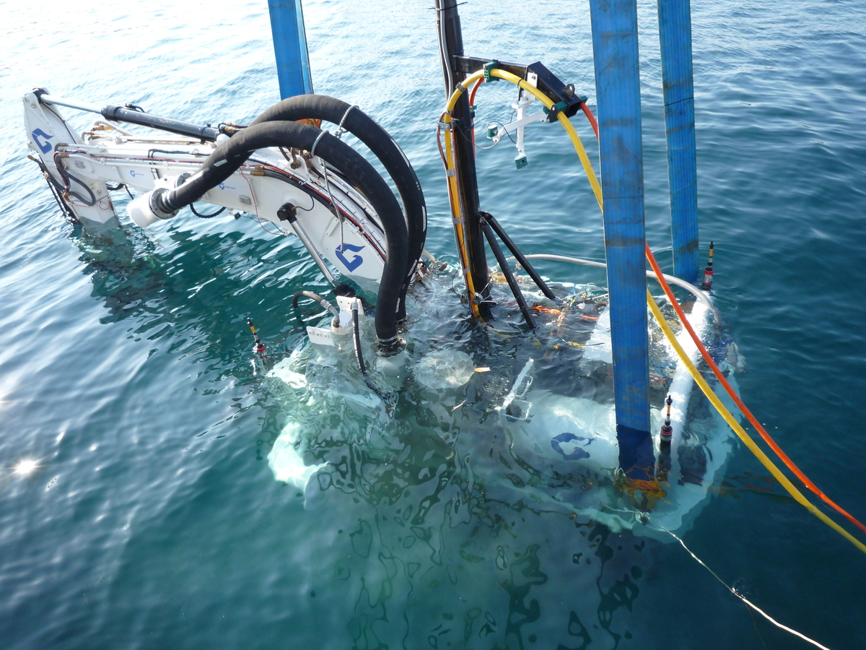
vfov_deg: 54.9
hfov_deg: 69.4
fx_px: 625
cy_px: 325
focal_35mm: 25
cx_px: 433
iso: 100
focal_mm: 4.4
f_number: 2.8
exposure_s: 1/320
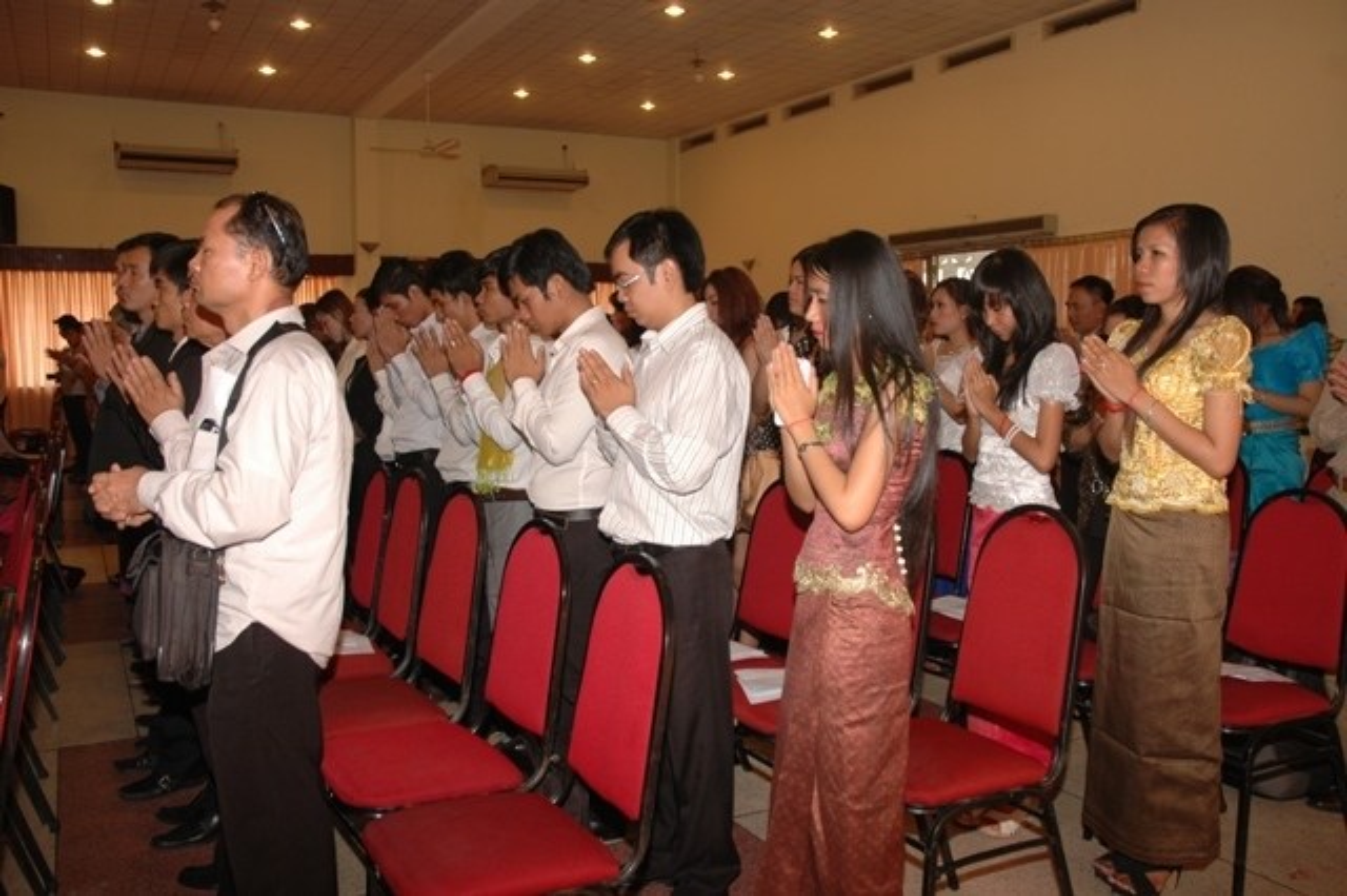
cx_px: 674
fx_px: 1234
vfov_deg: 39.9
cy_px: 448
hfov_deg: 57.2
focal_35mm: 33
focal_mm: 22
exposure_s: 1/50
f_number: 4.5
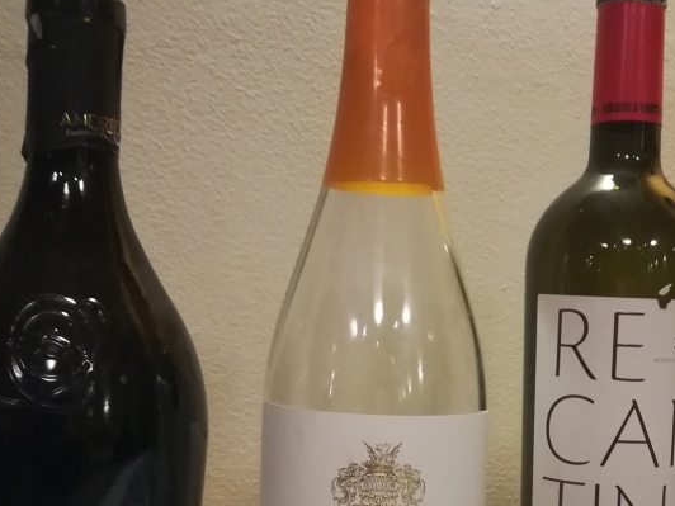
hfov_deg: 37.0
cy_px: 394
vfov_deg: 28.6
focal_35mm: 50
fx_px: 975
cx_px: 529
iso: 500
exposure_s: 1/25
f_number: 2.2
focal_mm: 3.83
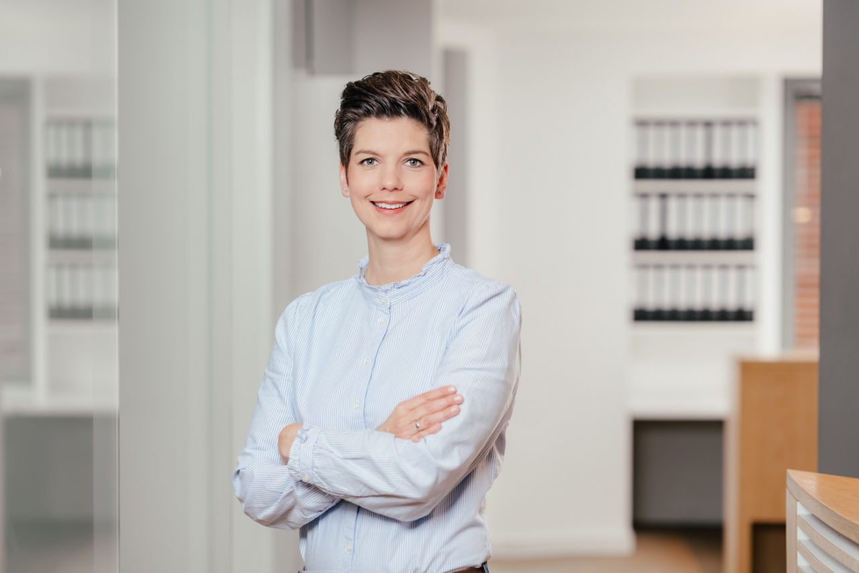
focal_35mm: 85
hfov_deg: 23.9
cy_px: 286
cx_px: 430
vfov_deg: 16.1
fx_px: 2029
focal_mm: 85
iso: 250
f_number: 2.2
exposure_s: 1/160
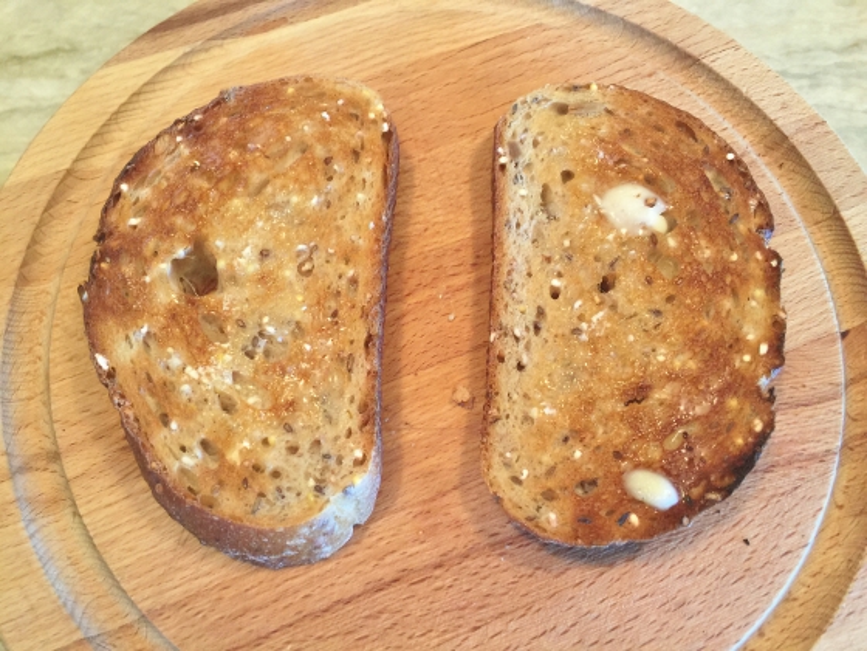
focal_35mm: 29
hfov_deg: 61.7
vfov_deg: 48.2
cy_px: 326
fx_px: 726
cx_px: 434
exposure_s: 1/15
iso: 50
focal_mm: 4.15
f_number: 2.2
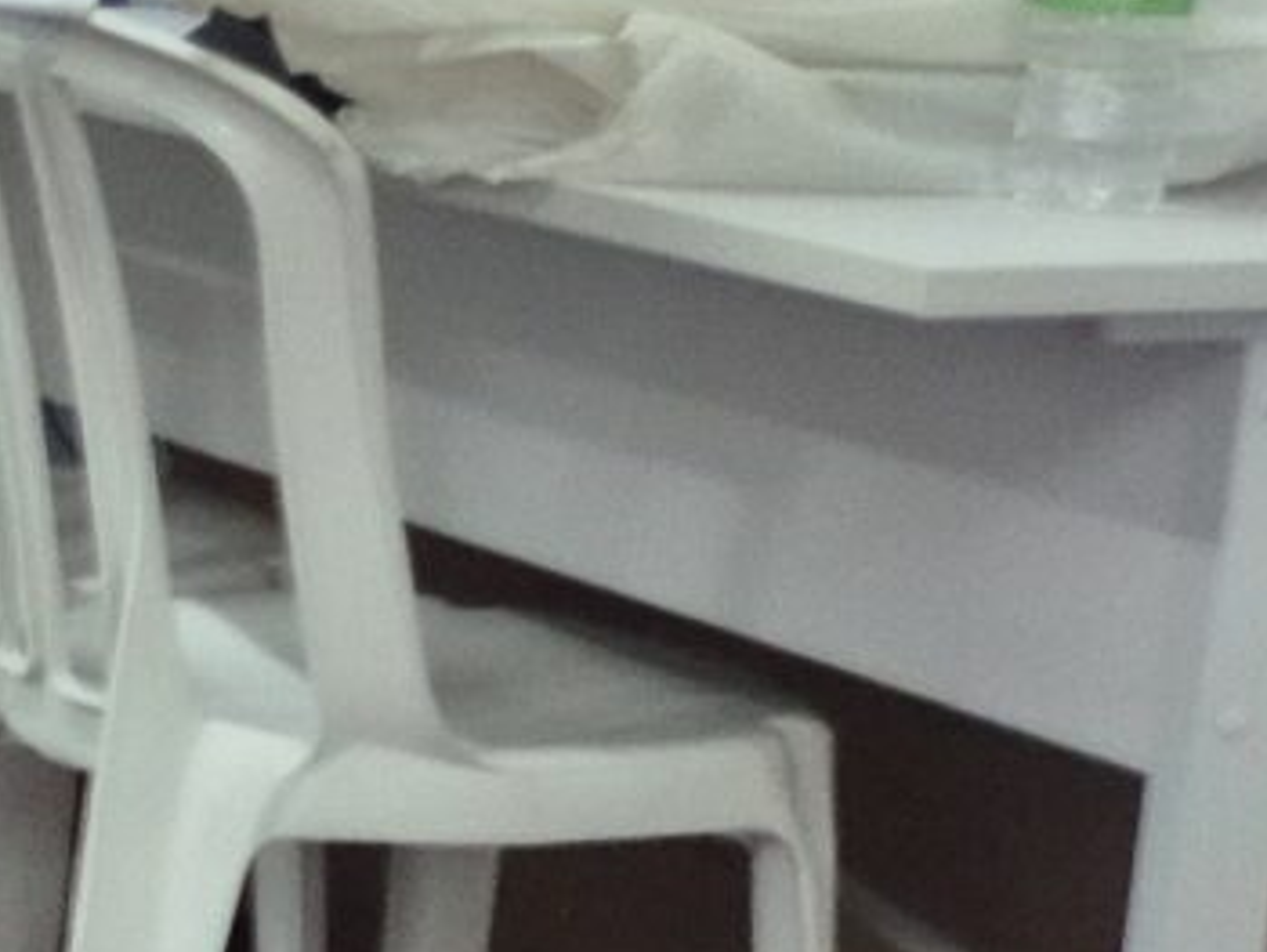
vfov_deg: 8.8
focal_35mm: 168
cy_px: 532
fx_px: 6153
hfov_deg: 8.6
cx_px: -3157
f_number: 1.8
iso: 400
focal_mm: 5.4
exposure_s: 1/120
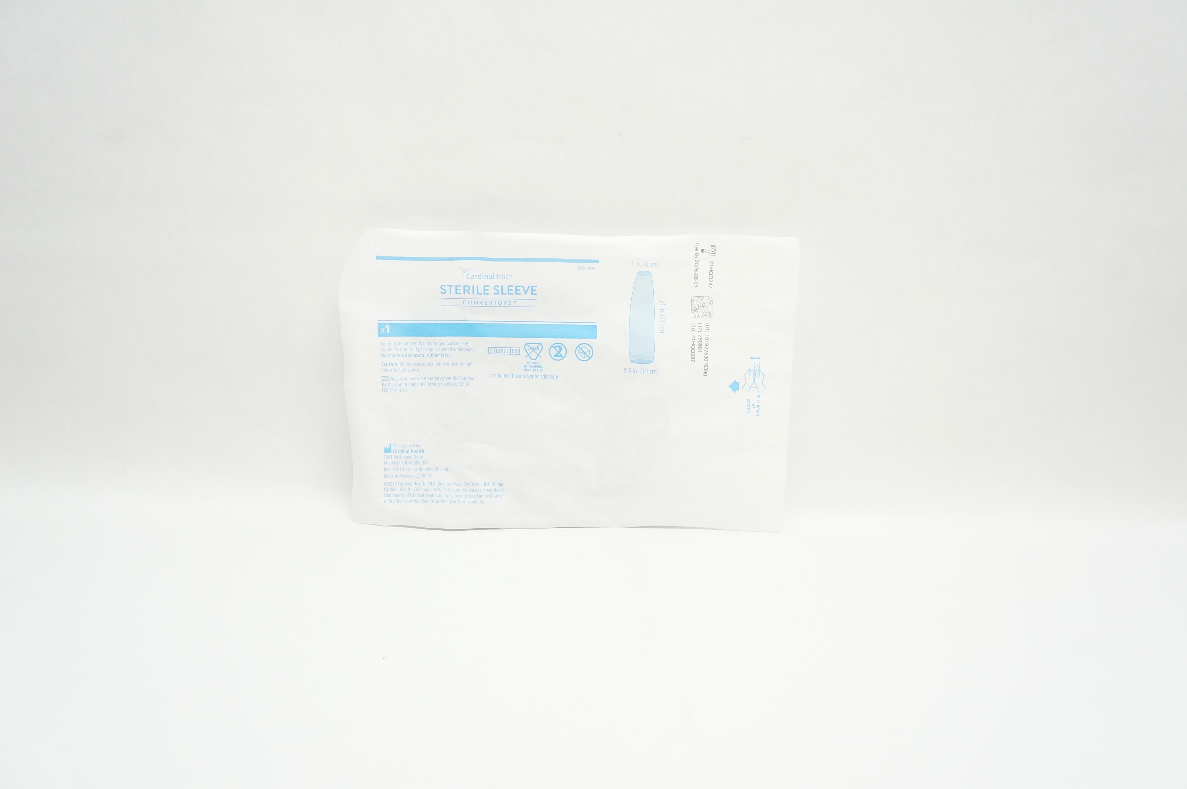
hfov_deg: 67.4
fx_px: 889
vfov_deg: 47.8
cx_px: 594
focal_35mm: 27
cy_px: 394
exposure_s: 1/60
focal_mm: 18
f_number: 7.1
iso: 800
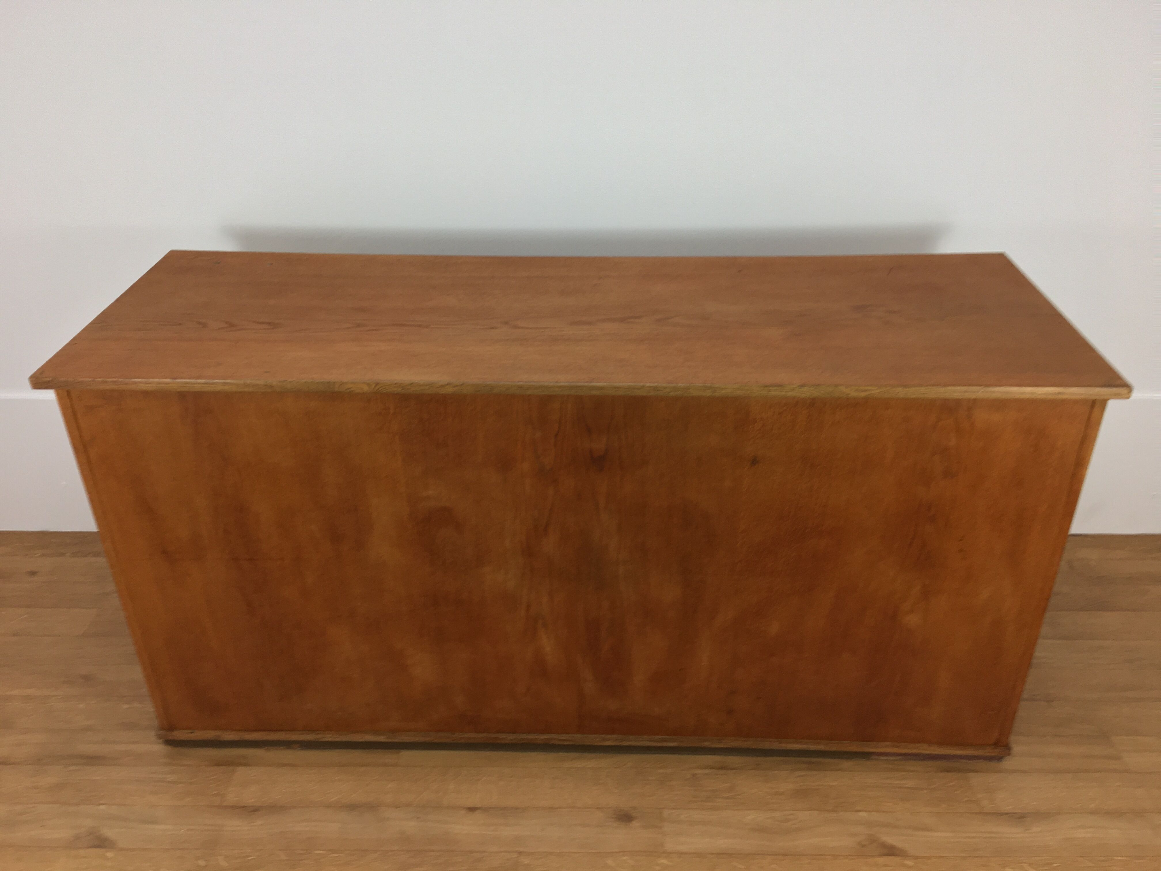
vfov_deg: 48.2
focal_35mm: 29
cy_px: 436
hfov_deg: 61.7
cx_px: 580
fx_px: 973
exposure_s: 1/33
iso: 32
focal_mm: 4.15
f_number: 2.2
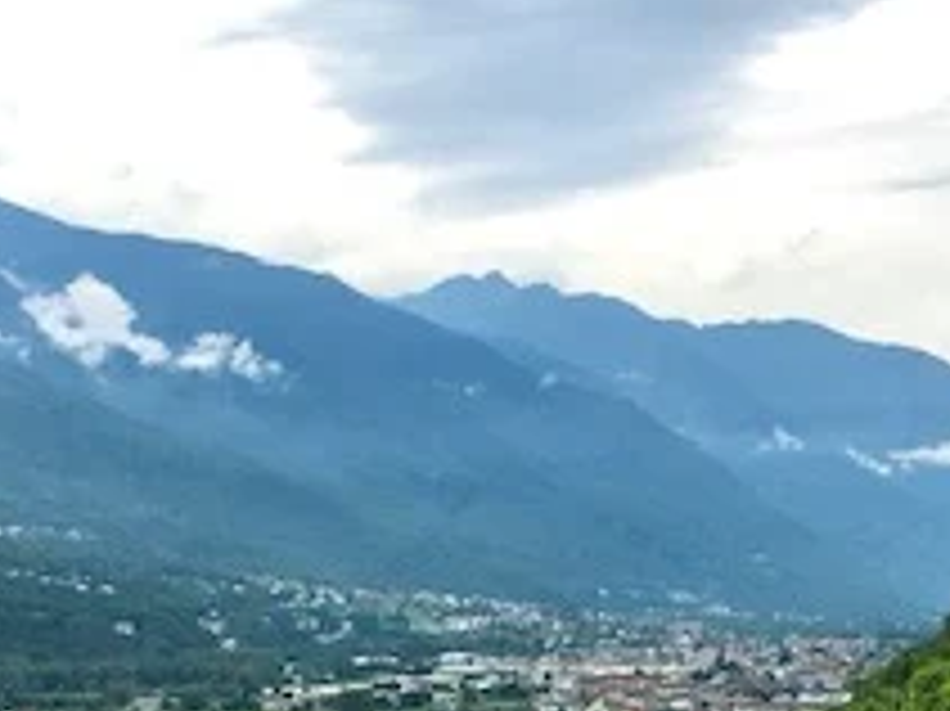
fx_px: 2414
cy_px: 810
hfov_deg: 22.2
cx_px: 378
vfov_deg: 16.2
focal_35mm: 88
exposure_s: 1/1508
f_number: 2.2
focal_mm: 4.15
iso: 25
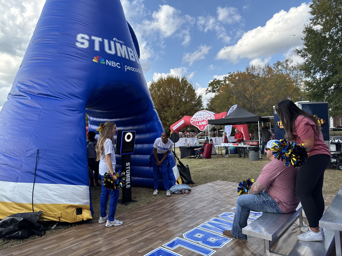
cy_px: 128
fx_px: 237
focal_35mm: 24
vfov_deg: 56.8
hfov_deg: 71.6
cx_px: 171
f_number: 1.78
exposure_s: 1/1076
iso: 80
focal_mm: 6.76
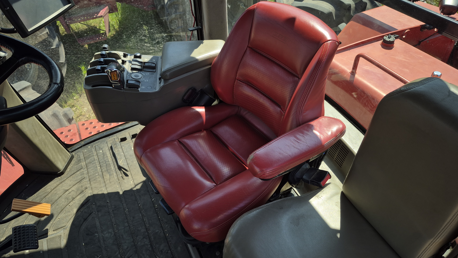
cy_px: 124
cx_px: 232
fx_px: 316
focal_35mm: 26
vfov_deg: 44.4
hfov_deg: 71.9
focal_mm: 5.4
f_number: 1.8
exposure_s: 1/572
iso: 25
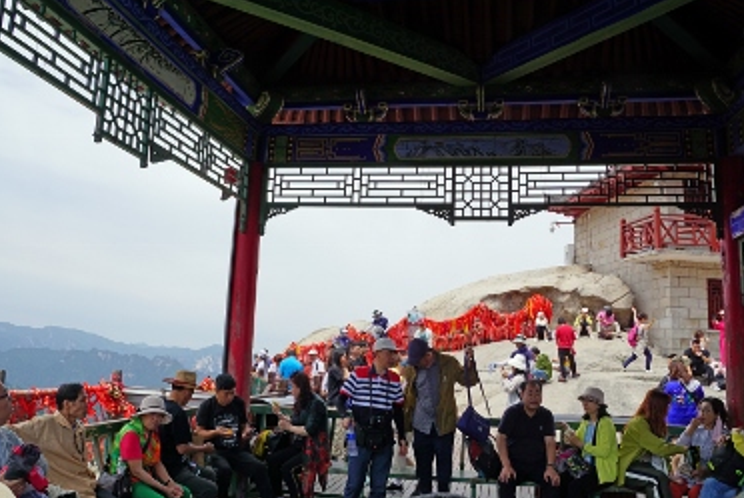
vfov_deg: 45.1
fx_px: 600
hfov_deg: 63.6
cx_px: 356
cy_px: 253
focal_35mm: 29
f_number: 10
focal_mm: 18
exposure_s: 1/250
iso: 100
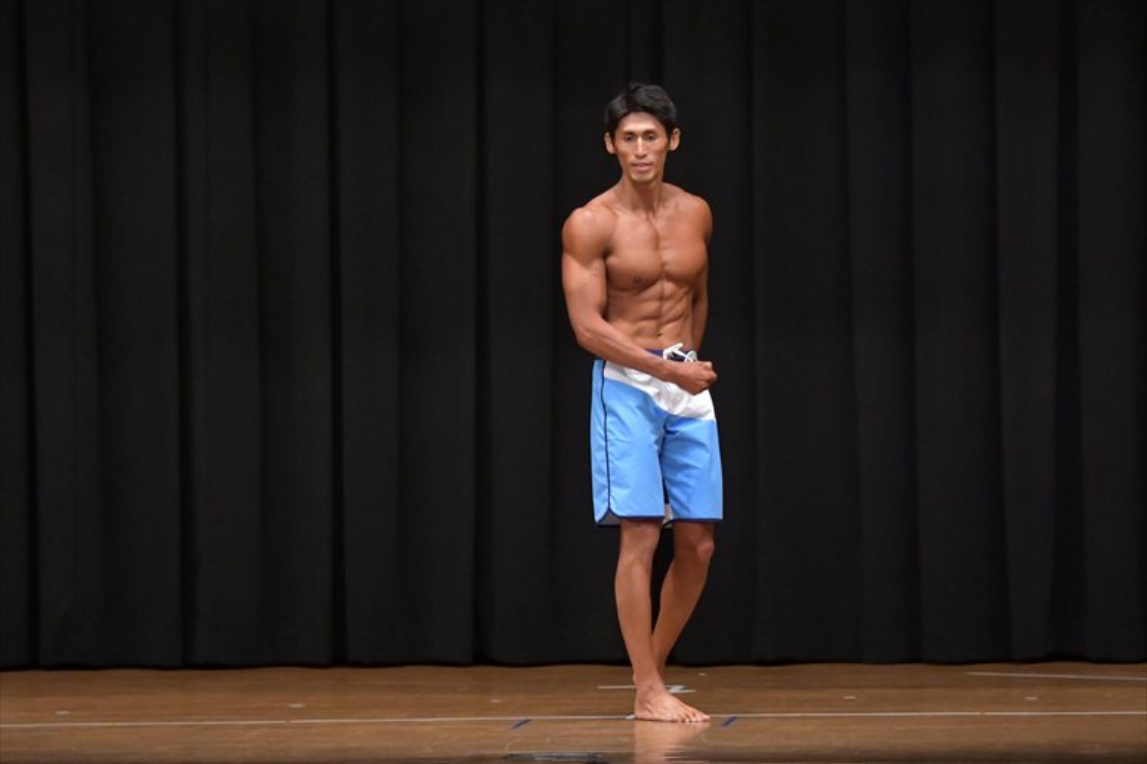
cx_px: 574
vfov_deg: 6.3
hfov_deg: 9.5
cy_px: 382
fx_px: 6911
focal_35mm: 217
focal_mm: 145
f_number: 5.6
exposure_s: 1/400
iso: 6400
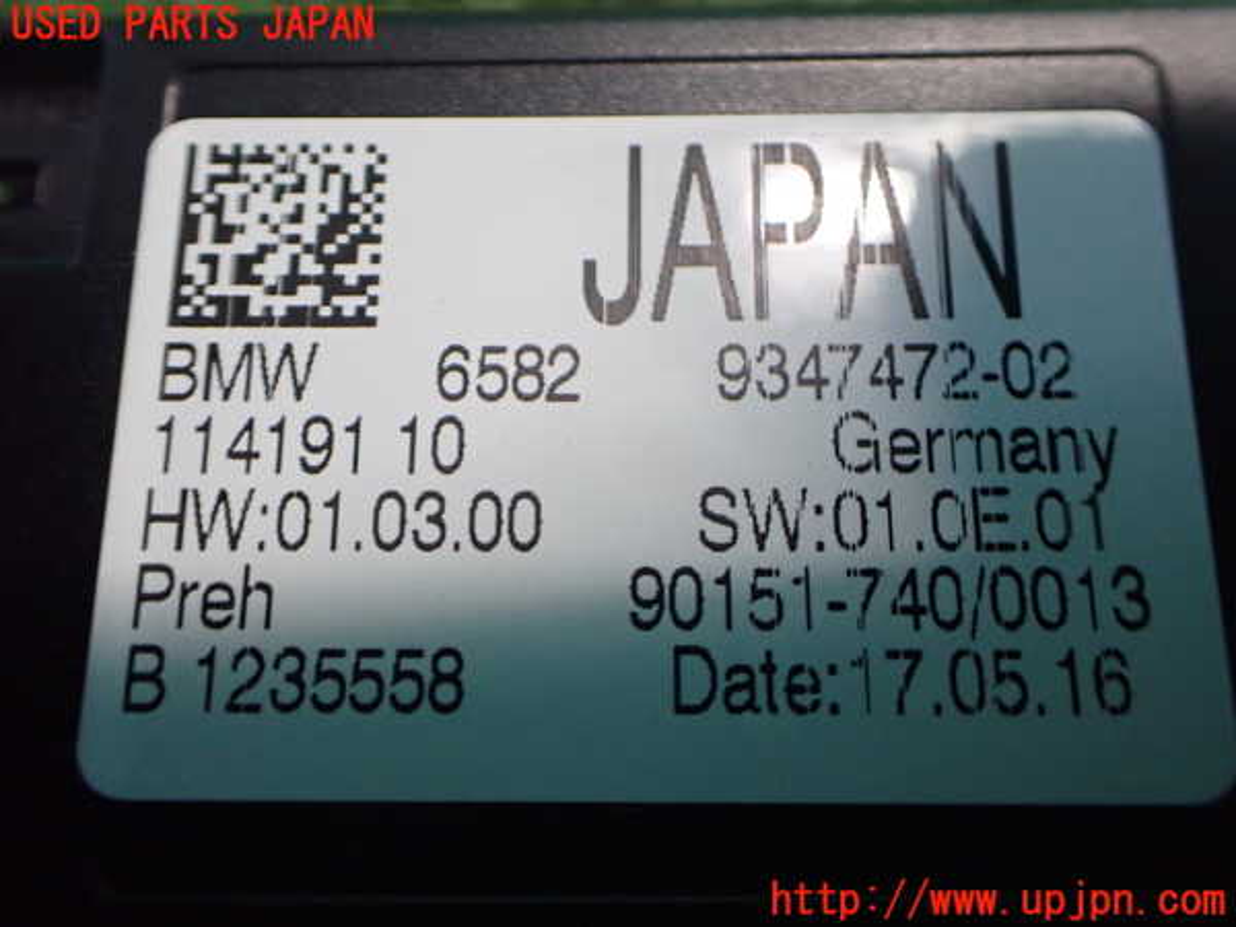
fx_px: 1071
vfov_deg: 46.8
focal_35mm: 30
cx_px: 618
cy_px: 464
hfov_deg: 60.0
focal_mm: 5.4
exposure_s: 1/100
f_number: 2.3
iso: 800
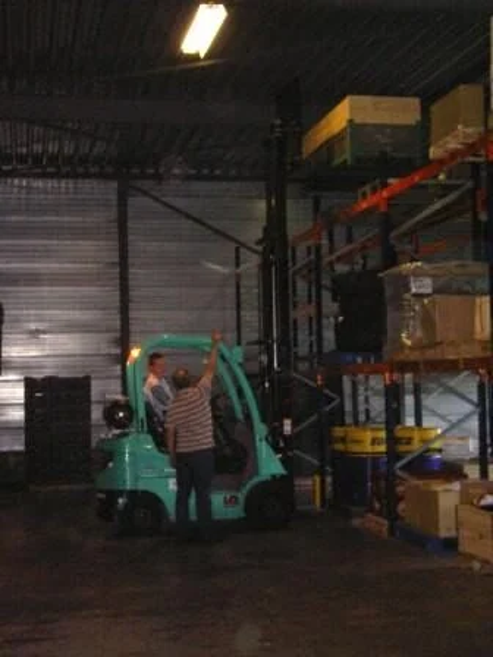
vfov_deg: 32.2
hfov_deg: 24.4
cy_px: 328
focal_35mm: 60
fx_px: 1139
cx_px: 246
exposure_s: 1/80
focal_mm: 9.9
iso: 200
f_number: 3.8
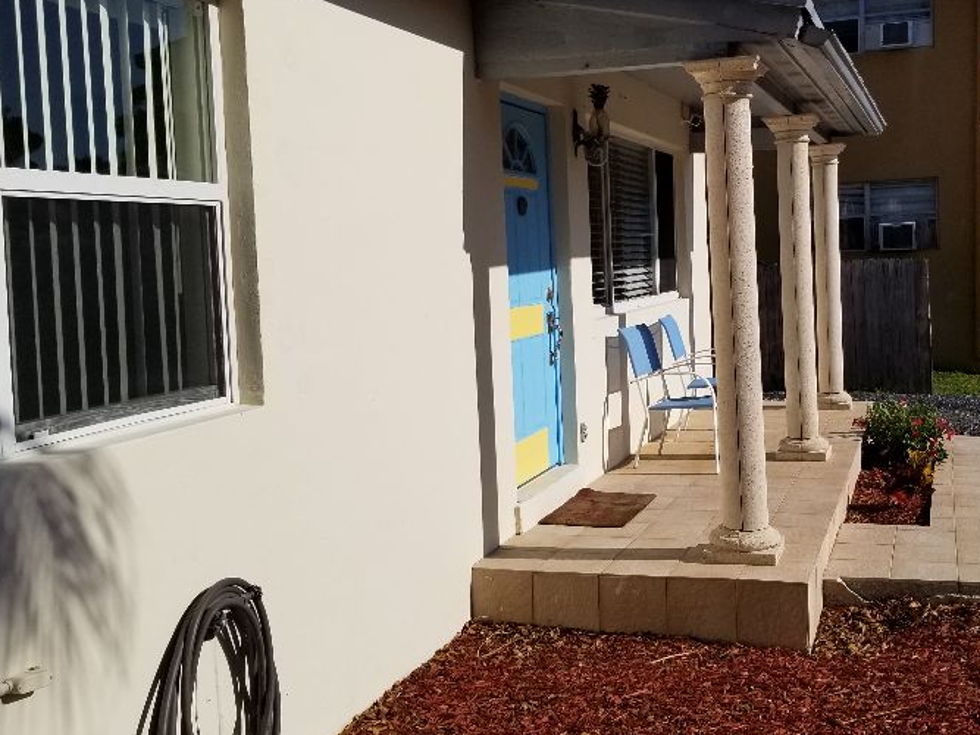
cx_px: 630
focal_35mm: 39
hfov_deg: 47.3
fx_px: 1104
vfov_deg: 36.8
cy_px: 329
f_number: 1.7
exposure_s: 1/6272
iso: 50
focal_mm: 4.25
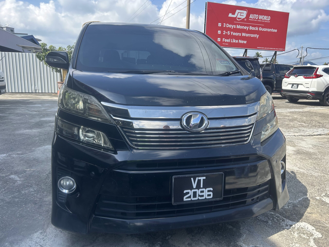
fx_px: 247
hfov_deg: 67.3
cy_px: 124
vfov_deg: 53.1
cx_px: 164
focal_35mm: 26
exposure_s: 1/1468
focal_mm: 5.7
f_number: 1.5
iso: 50
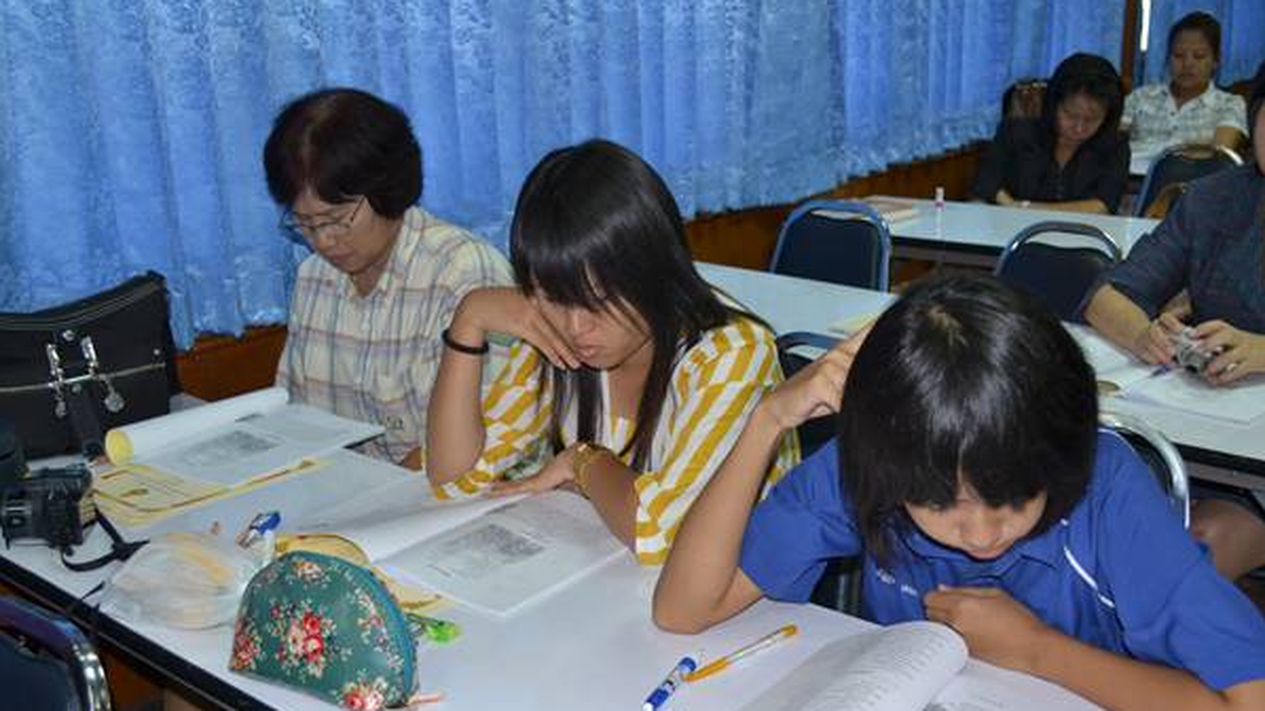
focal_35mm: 41
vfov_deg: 28.9
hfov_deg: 49.4
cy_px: 415
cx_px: 632
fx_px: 1375
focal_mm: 26
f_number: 4.2
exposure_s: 1/60
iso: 800
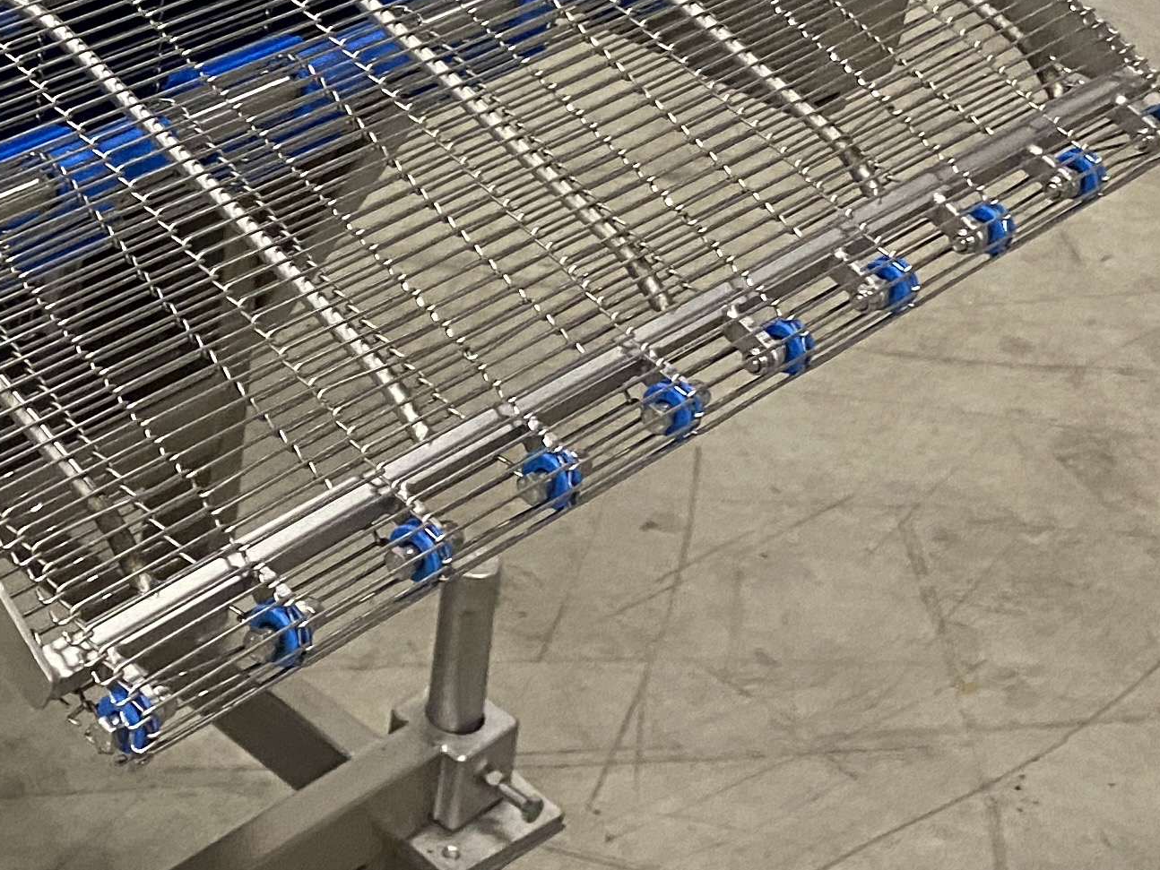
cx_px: -122
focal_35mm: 81
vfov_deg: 17.4
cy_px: -156
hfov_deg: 22.7
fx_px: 2715
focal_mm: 4.25
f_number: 1.8
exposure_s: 1/50
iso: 320
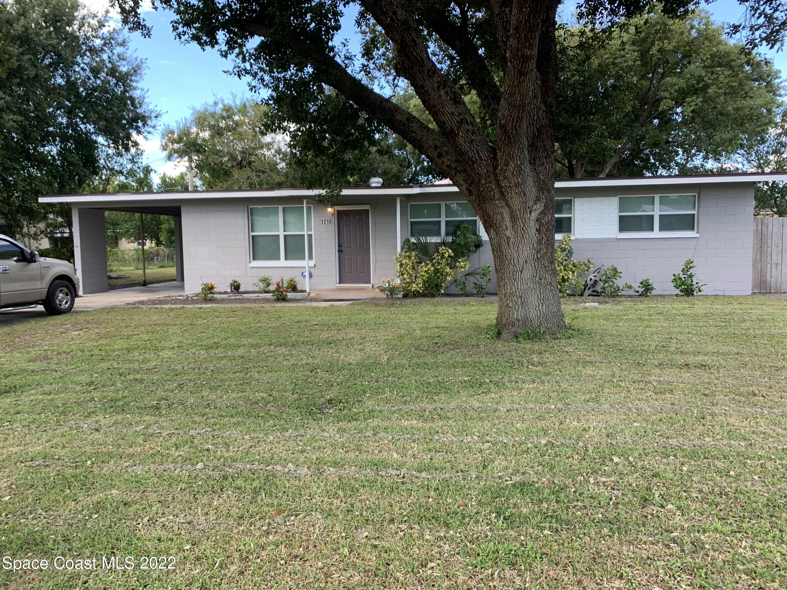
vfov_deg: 53.1
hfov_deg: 67.3
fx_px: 591
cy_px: 295
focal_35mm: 26
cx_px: 394
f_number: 1.8
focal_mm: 4.25
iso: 25
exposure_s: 1/129
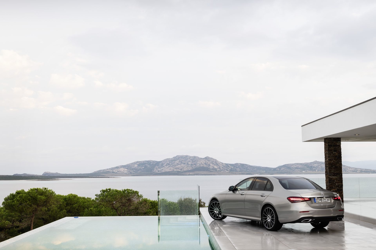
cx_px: 188
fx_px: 460
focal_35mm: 44
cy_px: 125
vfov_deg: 30.5
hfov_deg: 44.5
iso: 100
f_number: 11
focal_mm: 44
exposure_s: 1/6
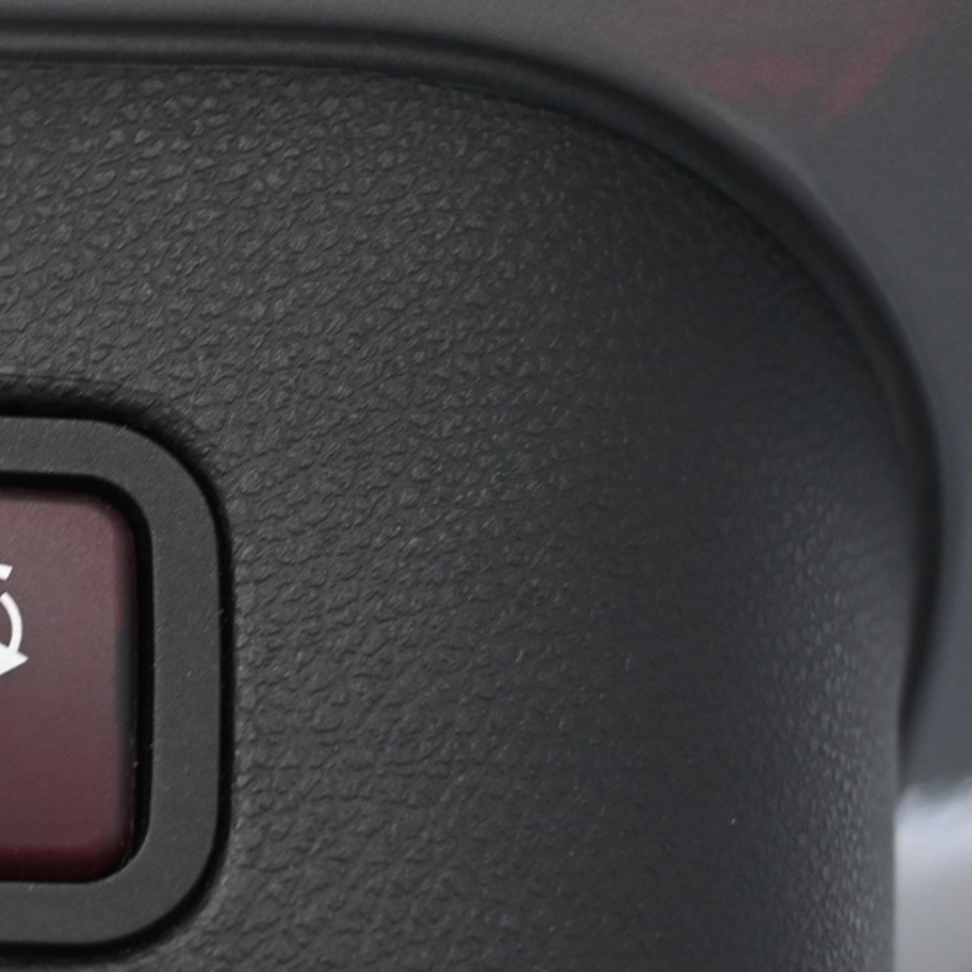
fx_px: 3292
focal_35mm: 104
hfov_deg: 16.0
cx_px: -273
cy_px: 685
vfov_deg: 16.7
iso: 500
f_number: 4.5
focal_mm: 27.5
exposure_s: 1/40
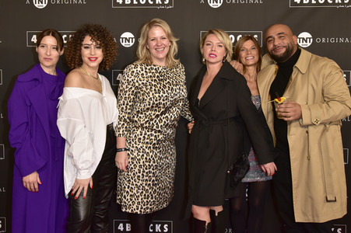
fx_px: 312
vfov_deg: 41.1
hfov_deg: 58.8
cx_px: 176
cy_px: 116
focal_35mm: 32
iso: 2000
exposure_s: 1/250
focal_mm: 32
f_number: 8
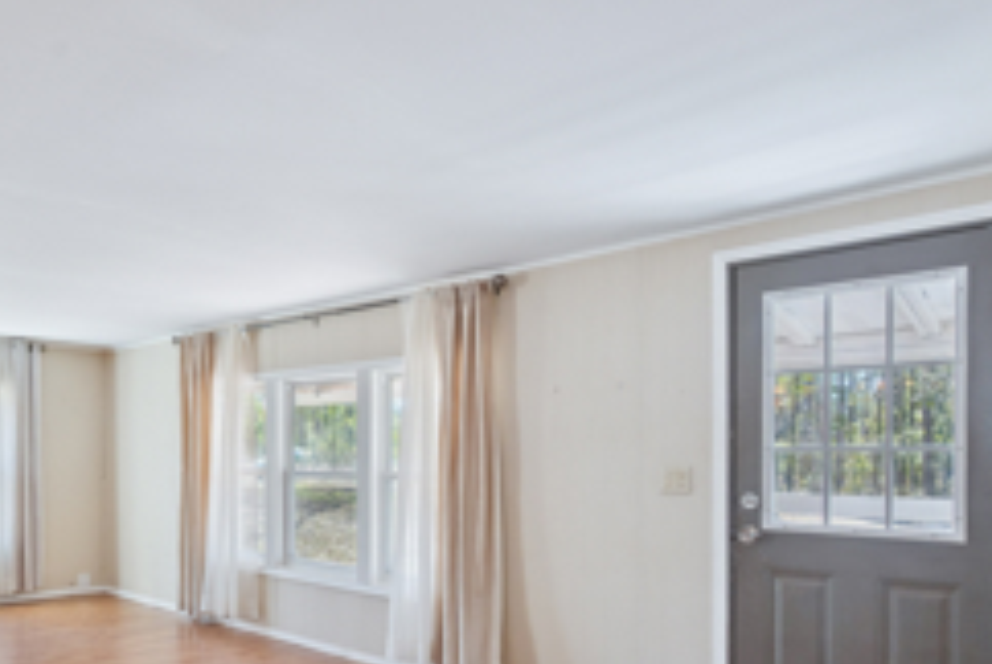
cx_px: 260
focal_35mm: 26
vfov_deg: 47.6
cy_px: 508
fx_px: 717
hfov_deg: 65.5
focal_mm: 14
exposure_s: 1/50
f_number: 8
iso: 400
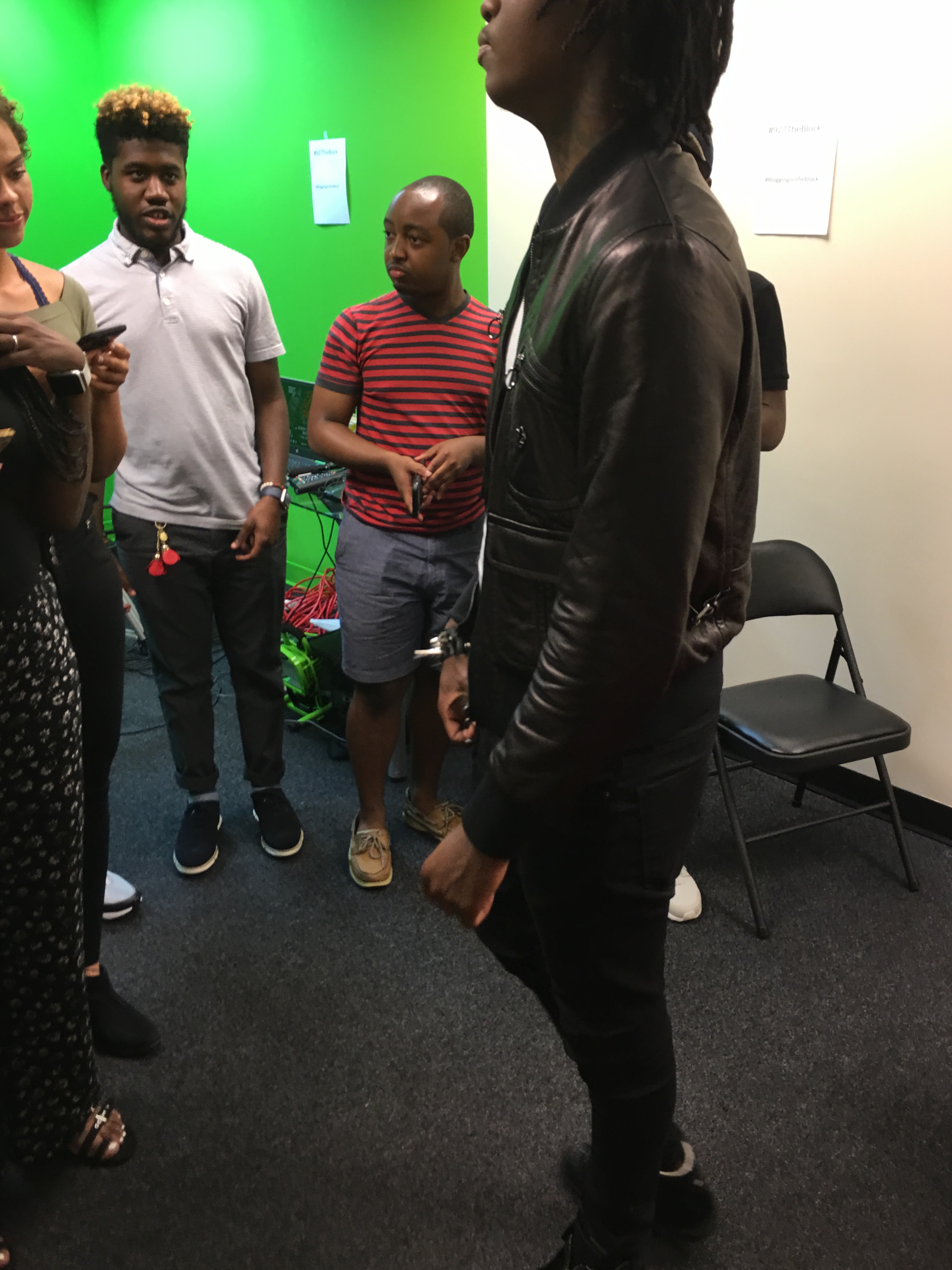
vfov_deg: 60.0
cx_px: 489
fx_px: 1100
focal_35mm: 30
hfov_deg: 46.8
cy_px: 618
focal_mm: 4.15
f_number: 2.2
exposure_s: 1/15
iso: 40
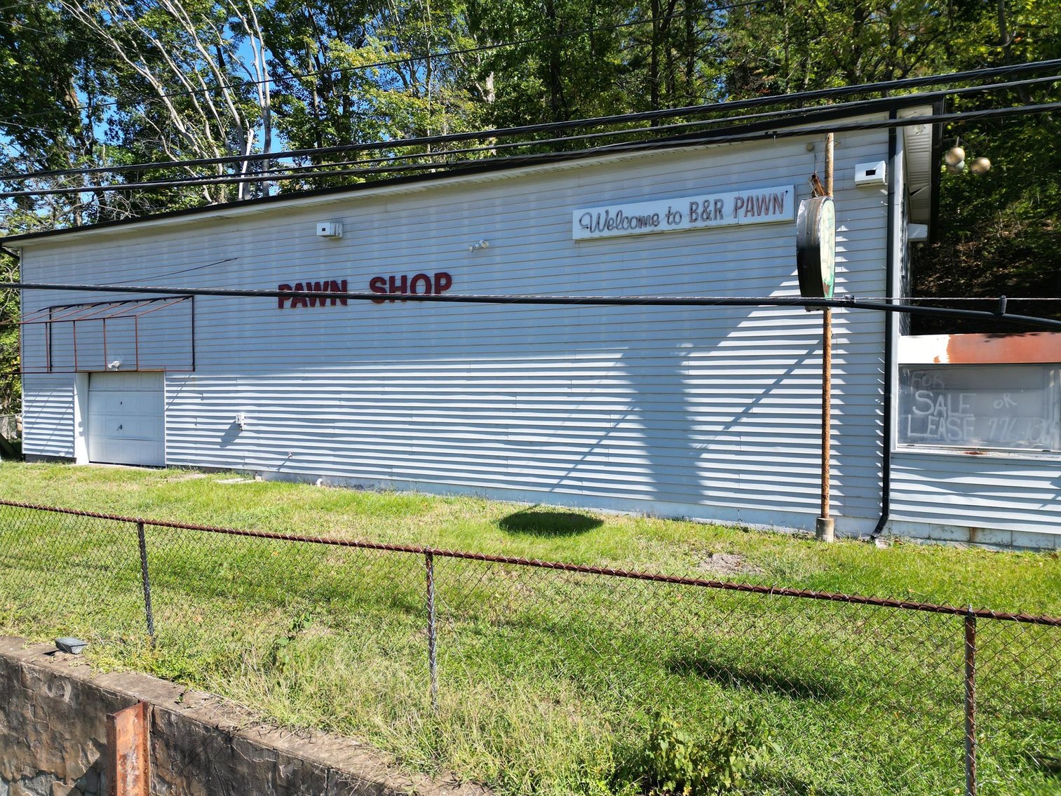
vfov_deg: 56.8
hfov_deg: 71.6
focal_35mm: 24
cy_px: 398
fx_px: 736
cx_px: 530
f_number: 1.7
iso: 130
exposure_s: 1/1500
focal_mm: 6.72
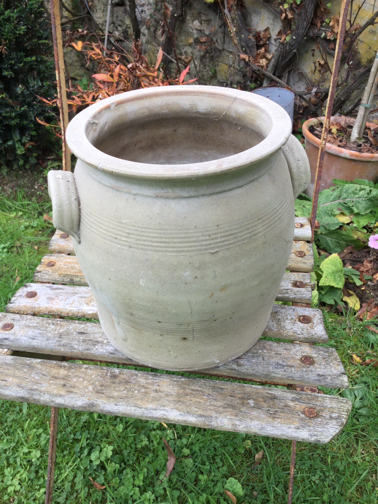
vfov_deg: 58.4
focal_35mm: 31
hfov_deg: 45.4
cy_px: 252
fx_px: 451
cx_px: 189
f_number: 2.4
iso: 25
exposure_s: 1/100
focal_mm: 3.3
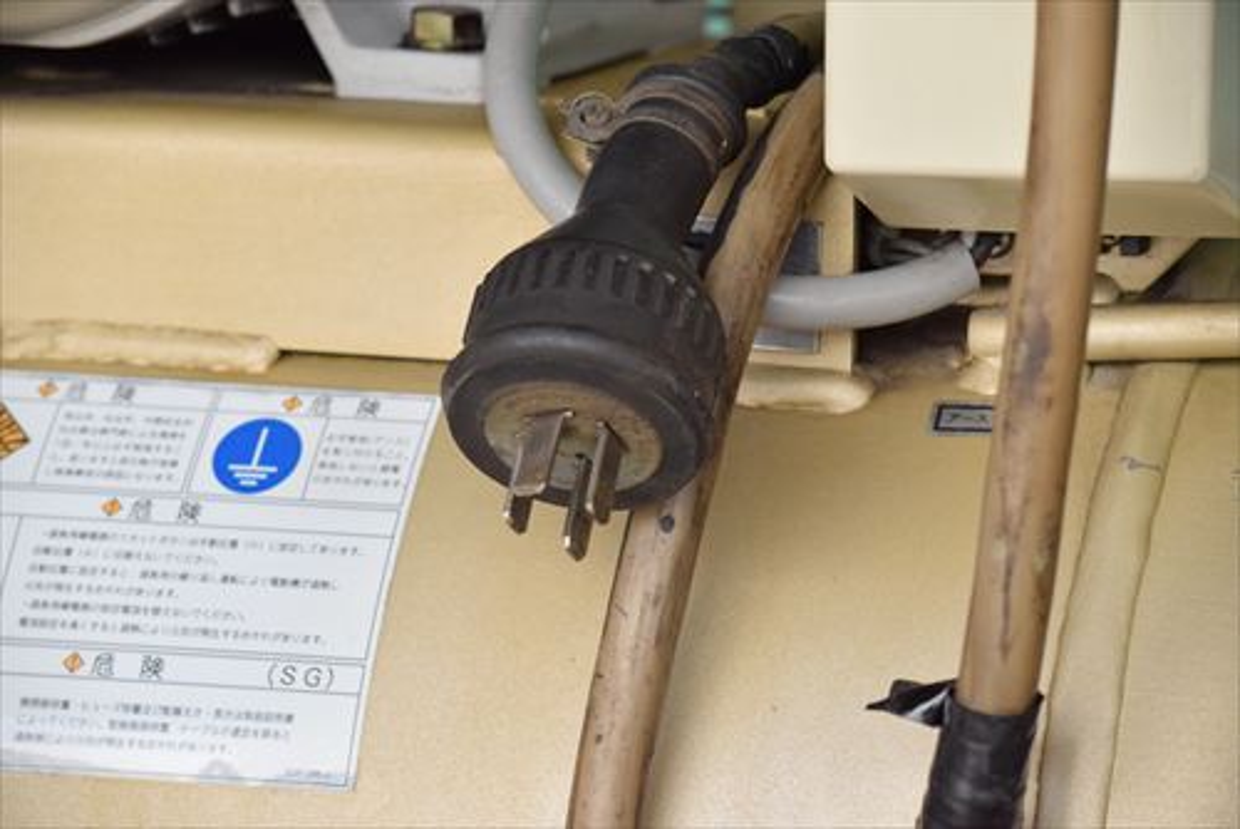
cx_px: 620
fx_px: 4394
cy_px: 414
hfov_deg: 16.1
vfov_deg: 10.8
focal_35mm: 128
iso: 1250
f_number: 6.3
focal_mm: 85
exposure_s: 1/2000
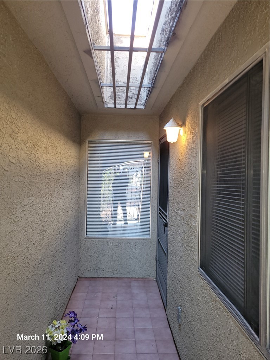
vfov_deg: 67.3
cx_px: 135
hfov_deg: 53.1
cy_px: 180
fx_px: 270
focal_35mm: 26
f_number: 1.8
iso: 100
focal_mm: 5.4
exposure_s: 1/40
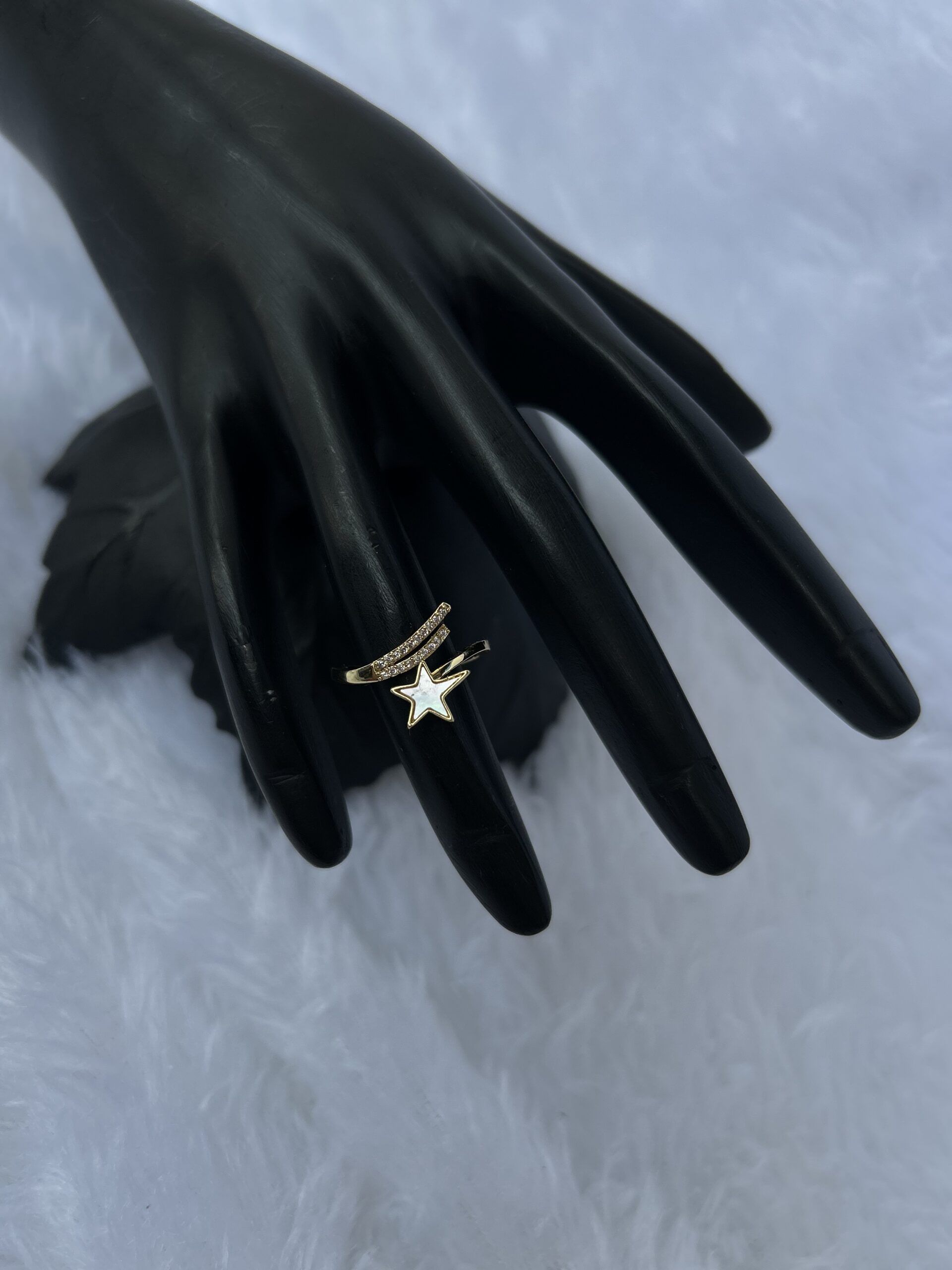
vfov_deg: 67.3
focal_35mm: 26
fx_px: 953
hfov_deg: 53.1
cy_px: 635
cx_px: 476
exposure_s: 1/121
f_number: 1.5
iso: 64
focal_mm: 5.7
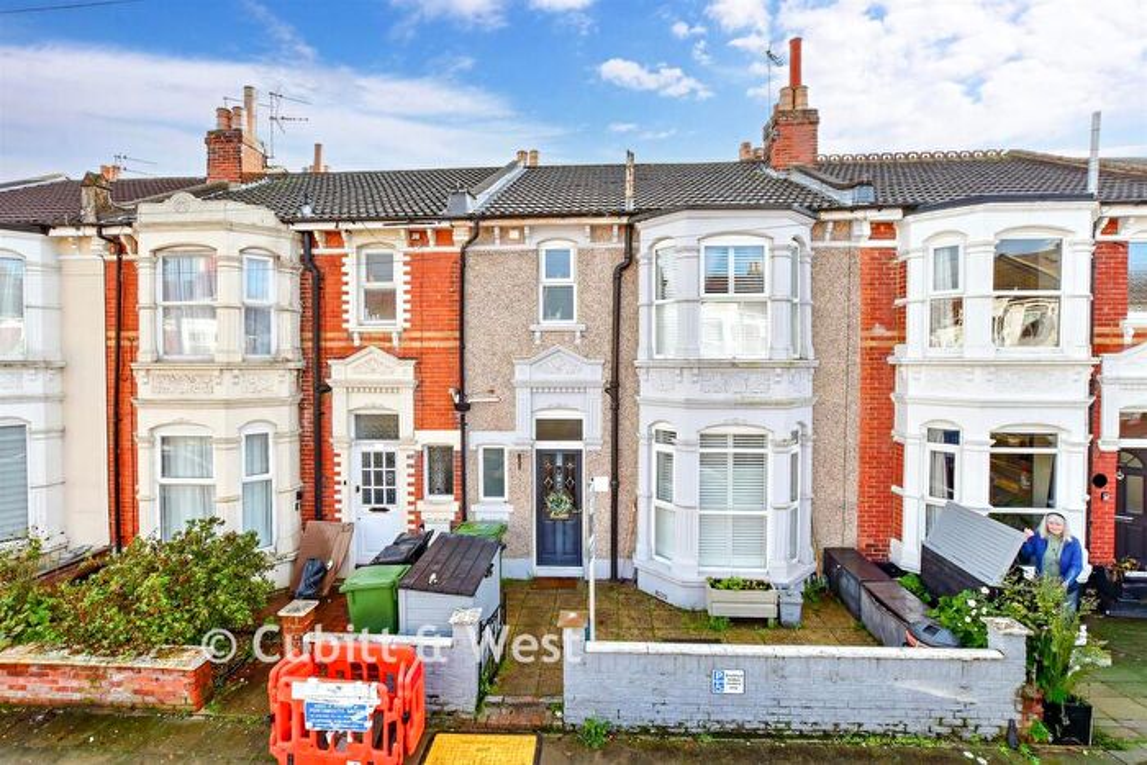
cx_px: 574
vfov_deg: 77.4
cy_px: 382
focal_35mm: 15
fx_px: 478
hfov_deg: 100.4
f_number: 8
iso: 400
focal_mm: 10
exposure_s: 1/160
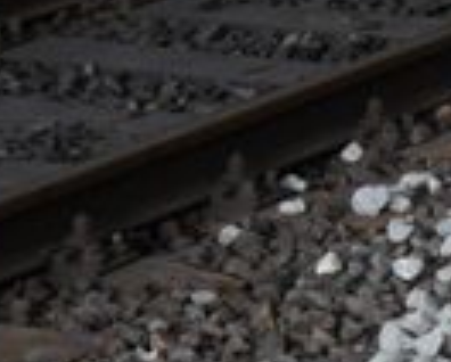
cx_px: 1274
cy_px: -738
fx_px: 4746
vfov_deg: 4.2
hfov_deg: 5.2
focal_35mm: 355
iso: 160
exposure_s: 1/100
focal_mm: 24
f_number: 4.5
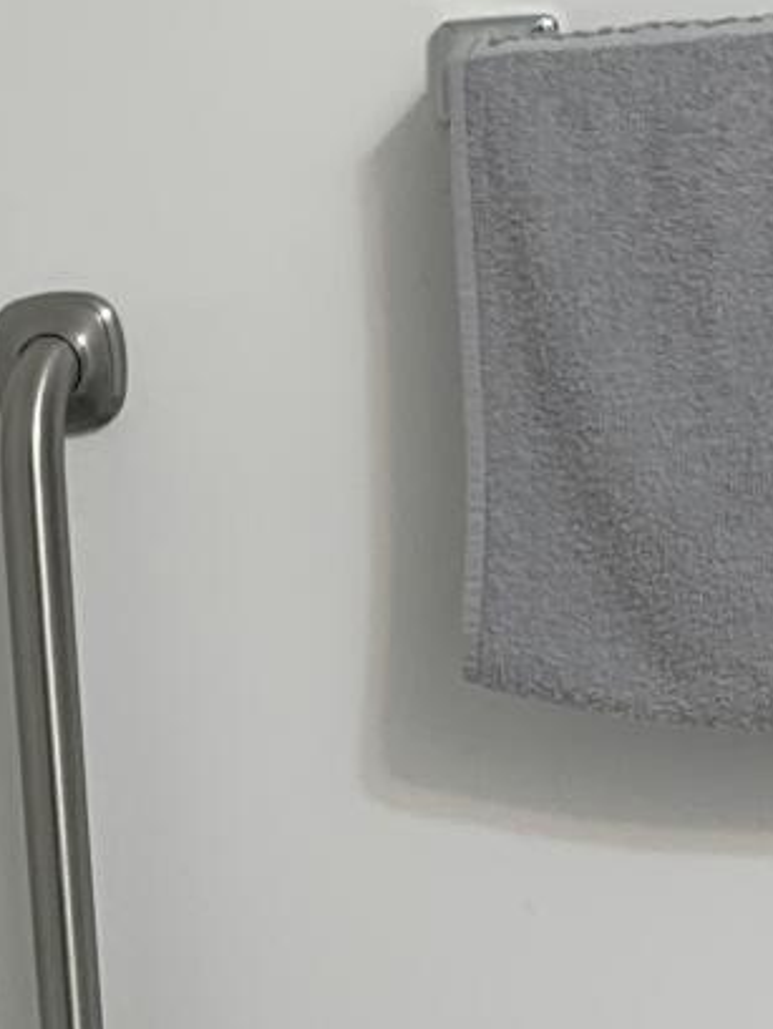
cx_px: -340
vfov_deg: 15.1
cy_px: 1177
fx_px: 3779
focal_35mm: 127
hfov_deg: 11.3
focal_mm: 4.25
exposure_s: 1/120
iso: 80
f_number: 1.8
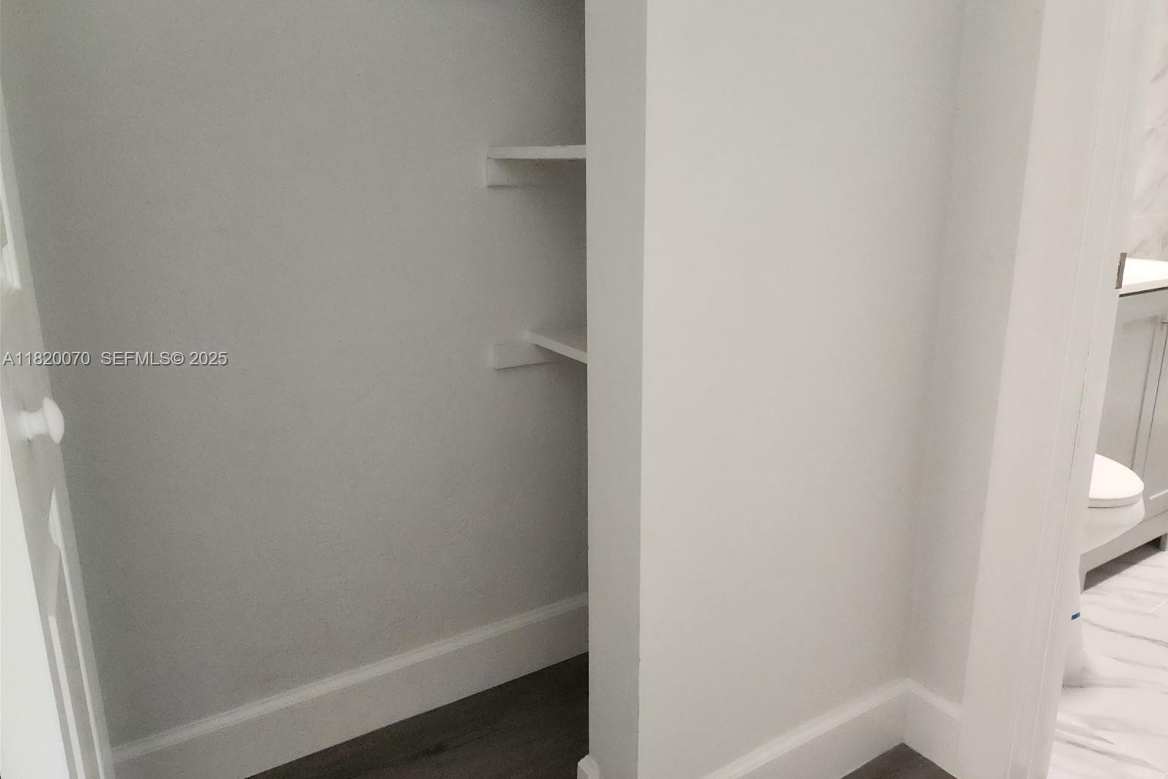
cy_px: 360
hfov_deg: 73.7
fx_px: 779
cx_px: 585
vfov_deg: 53.1
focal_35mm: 24
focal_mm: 5.4
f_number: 1.8
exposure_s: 1/120
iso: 1000
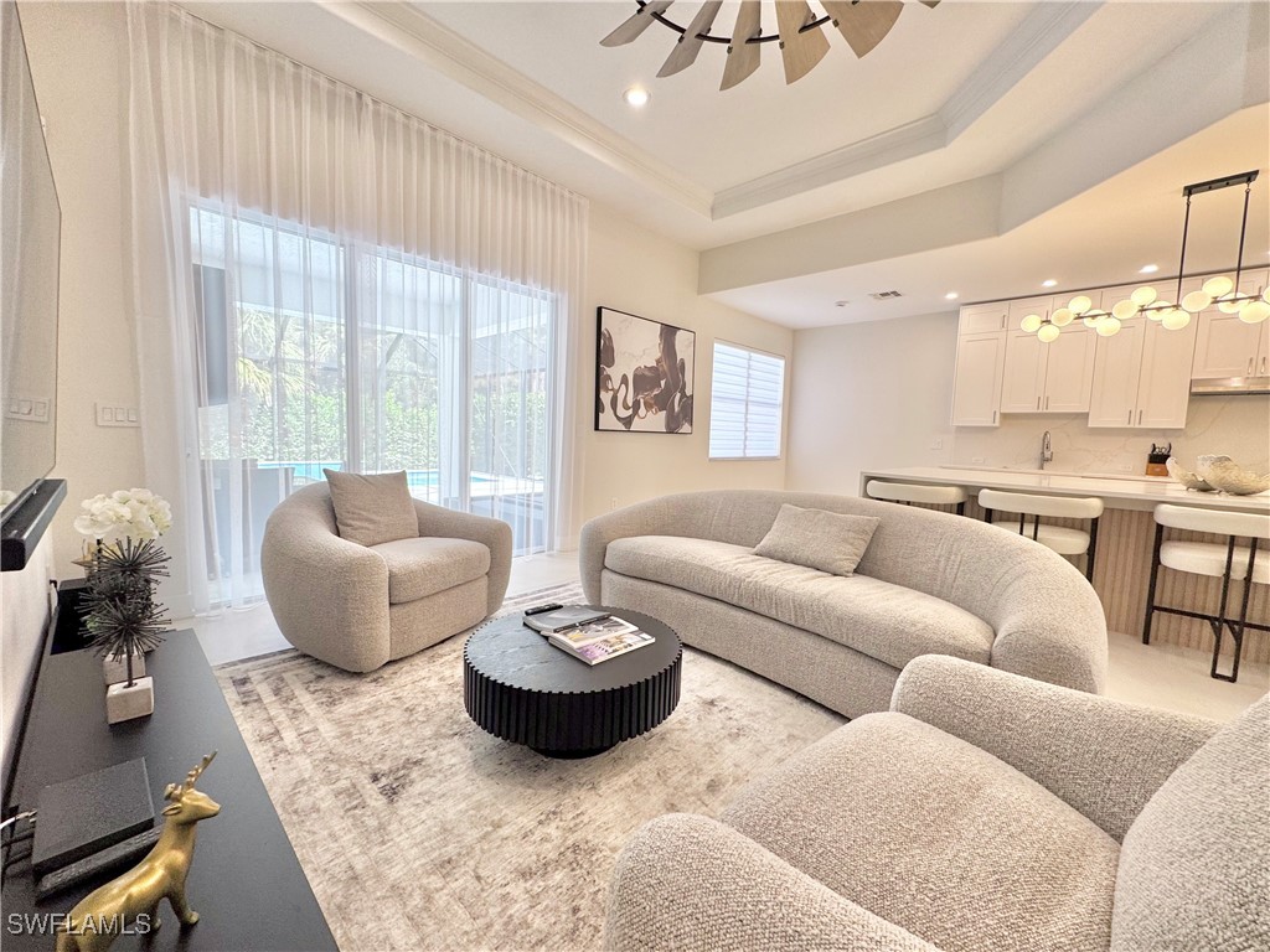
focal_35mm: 14
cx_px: 635
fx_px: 514
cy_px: 476
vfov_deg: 85.7
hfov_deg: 102.1
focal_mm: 2.22
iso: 100
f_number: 2.2
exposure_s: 1/120
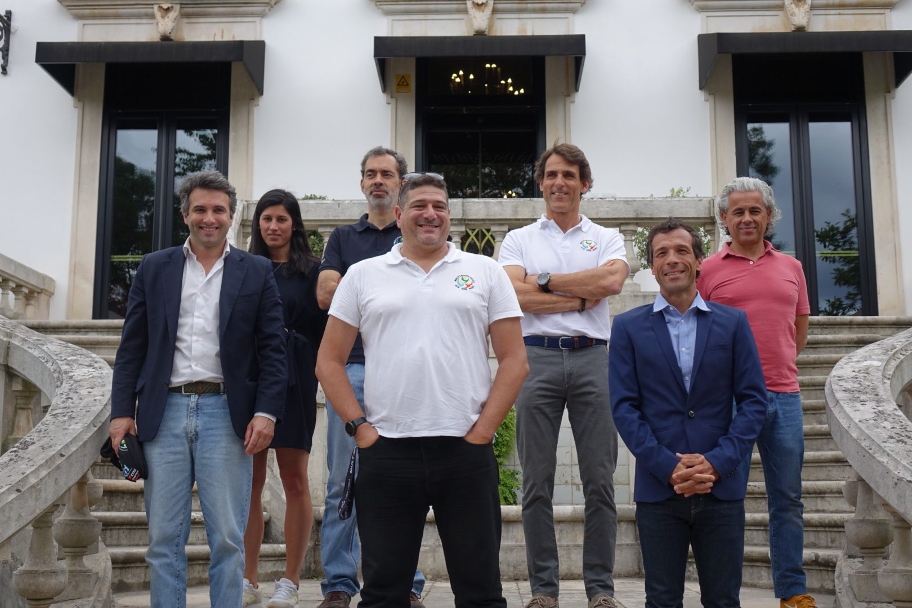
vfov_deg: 28.1
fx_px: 1216
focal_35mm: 48
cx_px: 456
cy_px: 304
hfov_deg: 41.1
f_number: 4
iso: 125
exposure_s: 1/400
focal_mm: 17.48
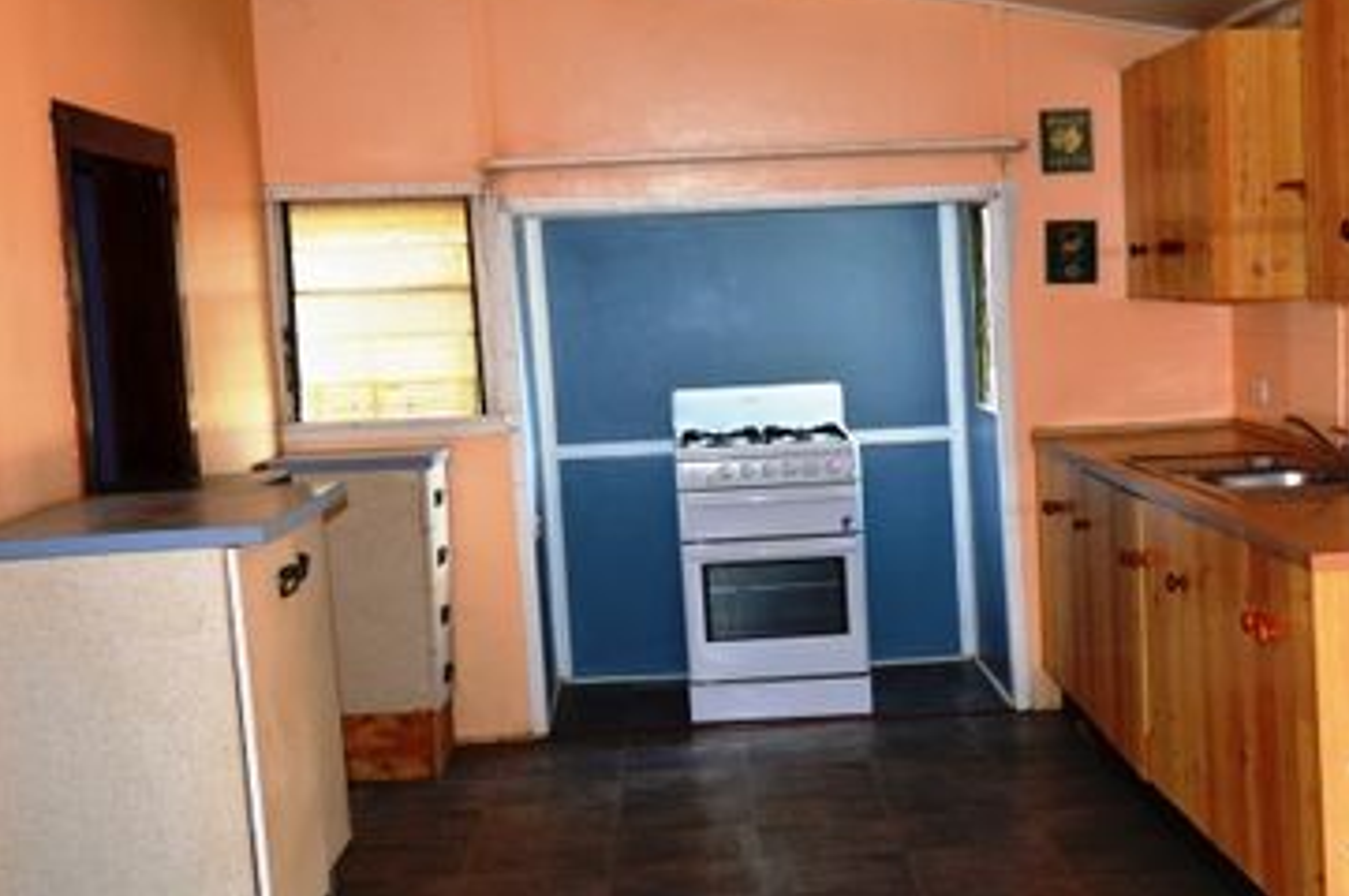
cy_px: 469
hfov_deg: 35.2
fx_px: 2121
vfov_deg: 23.9
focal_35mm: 57
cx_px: 807
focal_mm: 29
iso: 450
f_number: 4.2
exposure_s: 1/60
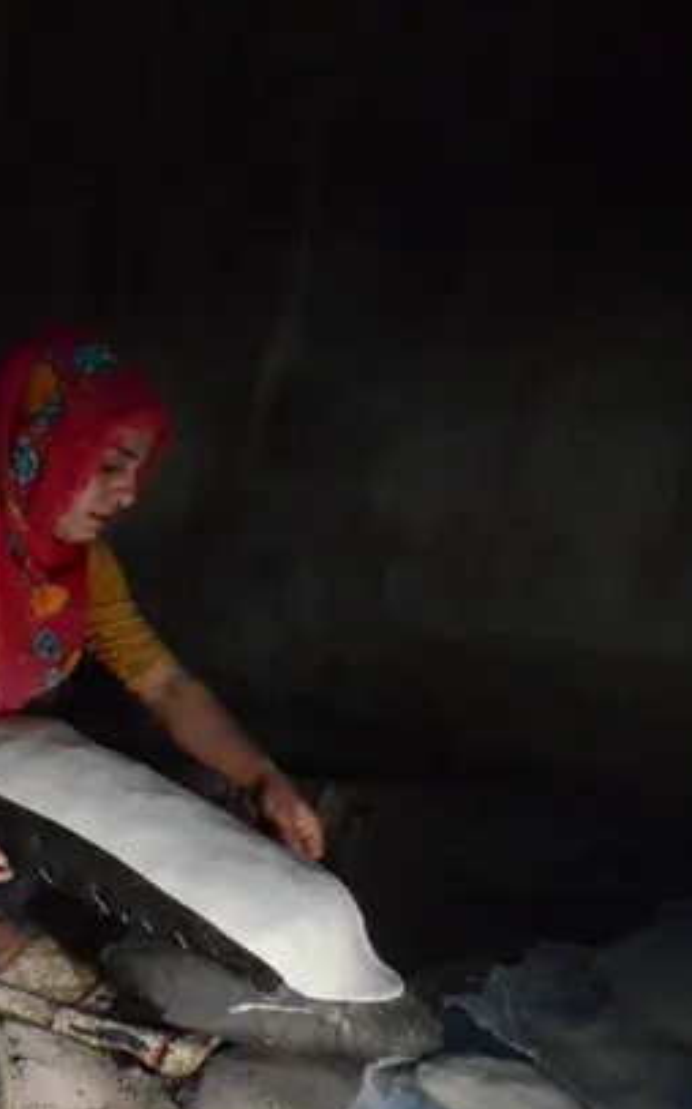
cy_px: 738
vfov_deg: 56.9
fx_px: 997
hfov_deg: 25.1
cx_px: -428
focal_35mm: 33
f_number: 9
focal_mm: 10
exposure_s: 1/250
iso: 6400
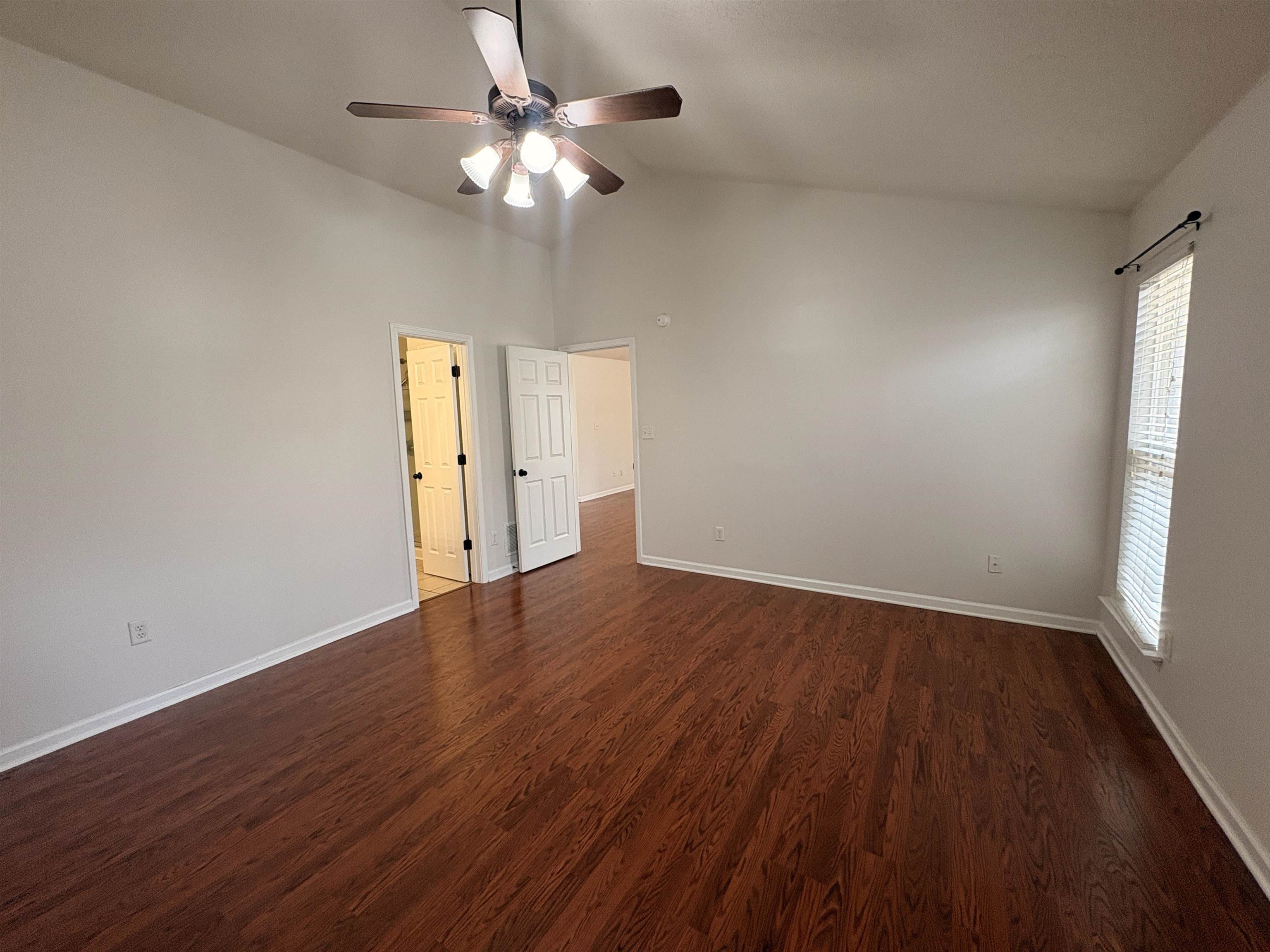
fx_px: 514
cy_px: 476
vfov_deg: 85.7
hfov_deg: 102.1
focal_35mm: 14
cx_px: 635
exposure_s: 1/60
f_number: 2.2
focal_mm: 2.22
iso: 160
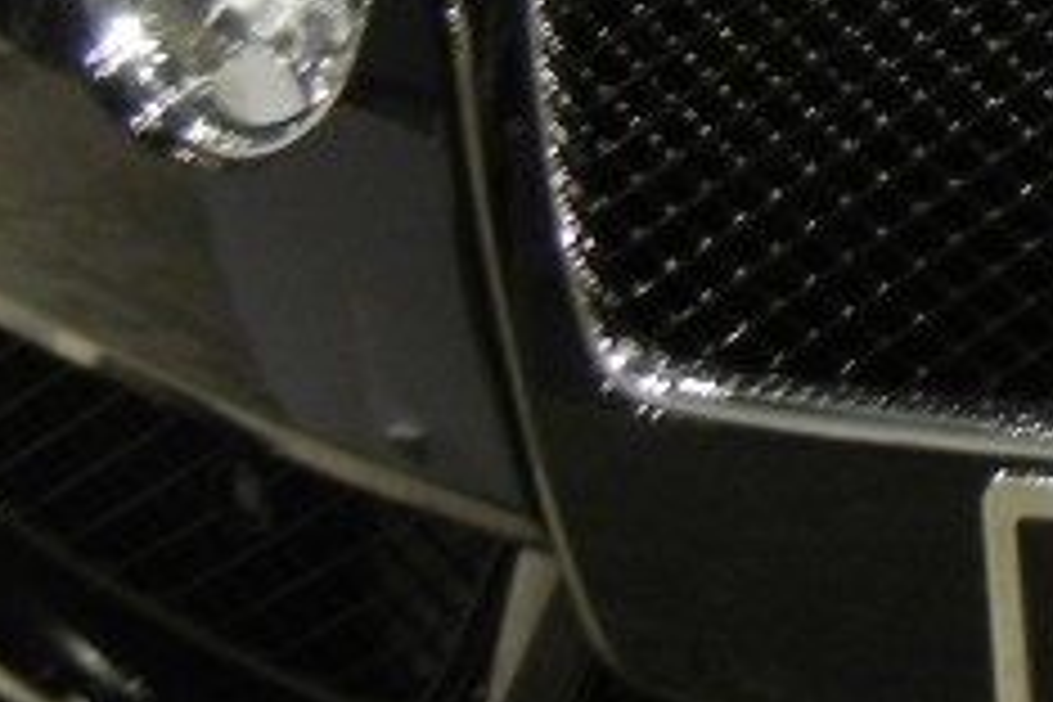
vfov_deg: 8.7
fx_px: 4533
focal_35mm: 155
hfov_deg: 12.2
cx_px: 1850
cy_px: -194
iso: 400
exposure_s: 1/36.7
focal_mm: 6.2
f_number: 3.6
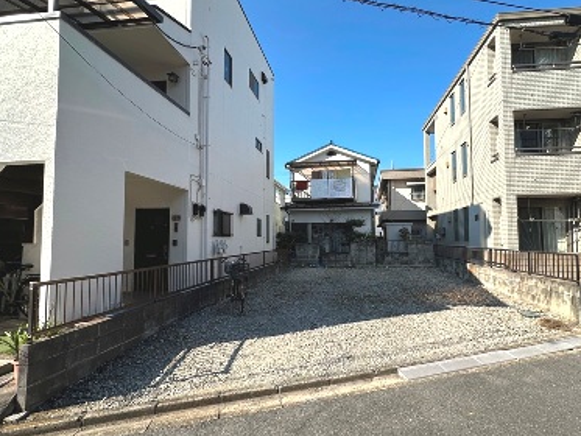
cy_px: 232
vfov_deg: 81.7
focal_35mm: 15
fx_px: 252
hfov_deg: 98.1
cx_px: 296
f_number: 2.2
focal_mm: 2.22
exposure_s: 1/1103
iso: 40
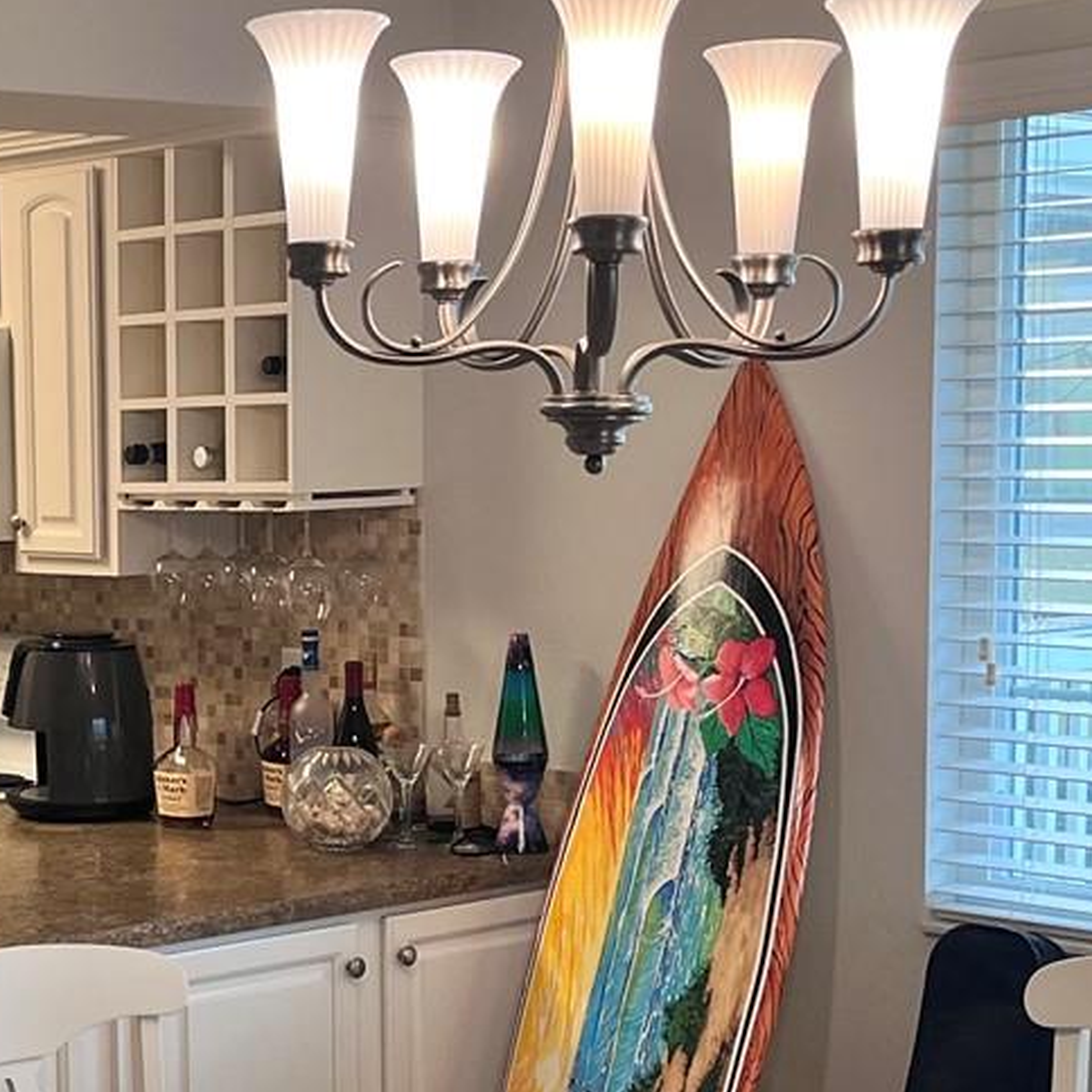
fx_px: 2712
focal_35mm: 76
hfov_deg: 22.0
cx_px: 38
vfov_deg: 22.7
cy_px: 717
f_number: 1.6
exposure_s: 1/120
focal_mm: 5.1
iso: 100
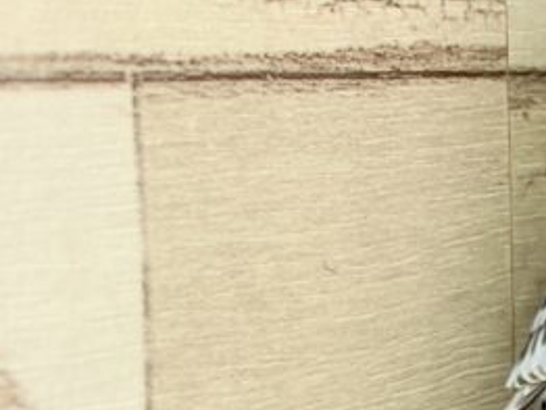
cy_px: 181
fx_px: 2005
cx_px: 617
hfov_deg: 15.1
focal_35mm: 127
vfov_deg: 11.7
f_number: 1.6
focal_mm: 5.96
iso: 100
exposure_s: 1/33
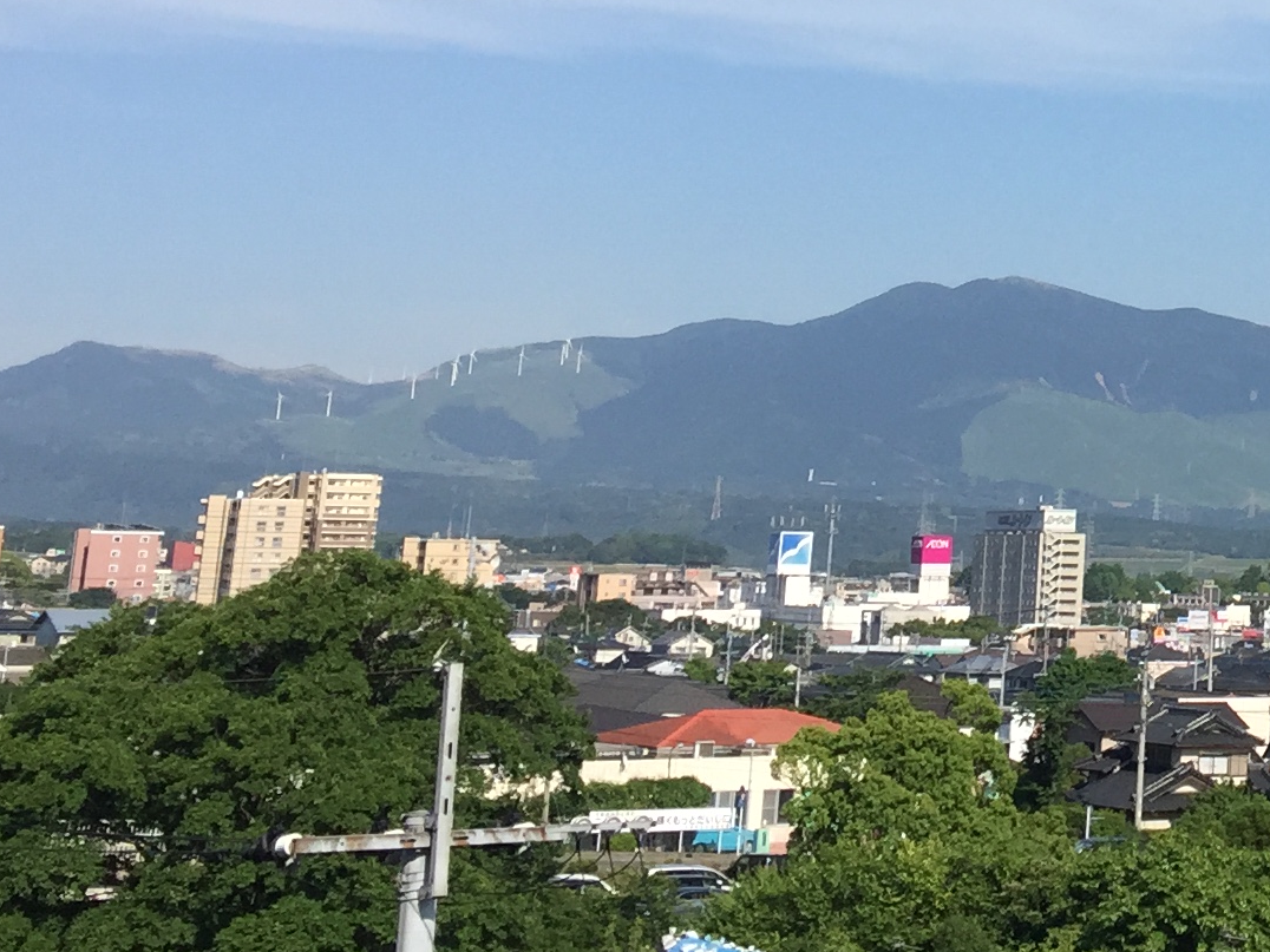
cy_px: -290
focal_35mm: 88
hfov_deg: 20.6
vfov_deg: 15.9
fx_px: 3229
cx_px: 1576
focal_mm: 4.15
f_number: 2.2
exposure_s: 1/2326
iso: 32
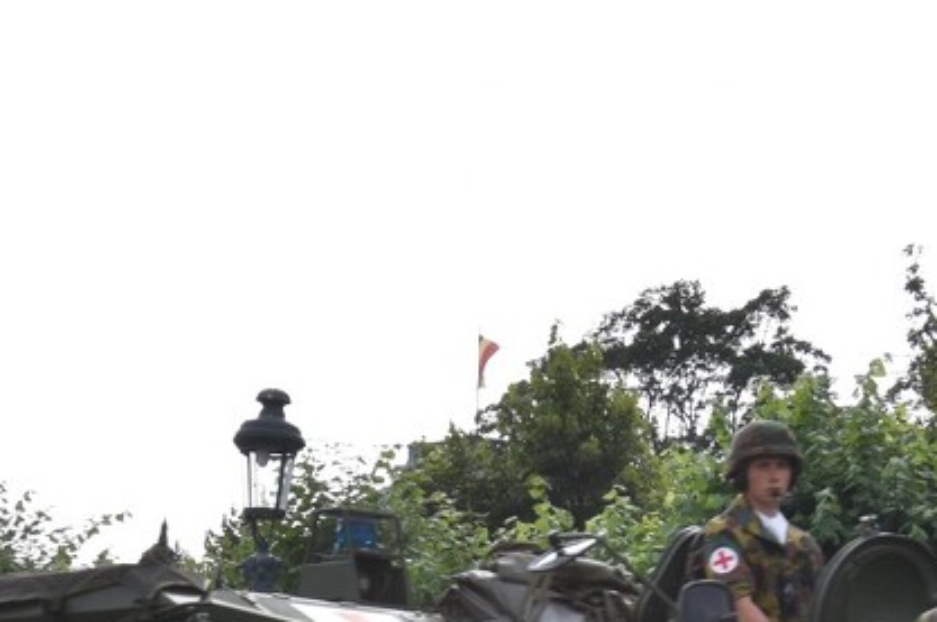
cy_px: 870
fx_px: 3666
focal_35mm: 141
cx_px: 454
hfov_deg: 14.6
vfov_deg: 9.5
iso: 100
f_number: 7.1
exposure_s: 1/200
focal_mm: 32
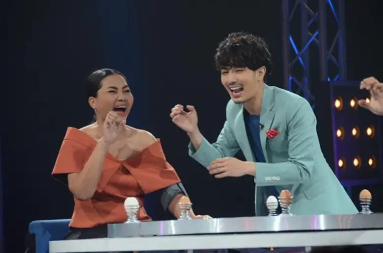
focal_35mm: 225
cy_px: 126
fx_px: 2388
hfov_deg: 9.2
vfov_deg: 6.1
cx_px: 192
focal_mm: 150
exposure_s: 1/160
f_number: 6.3
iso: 1600
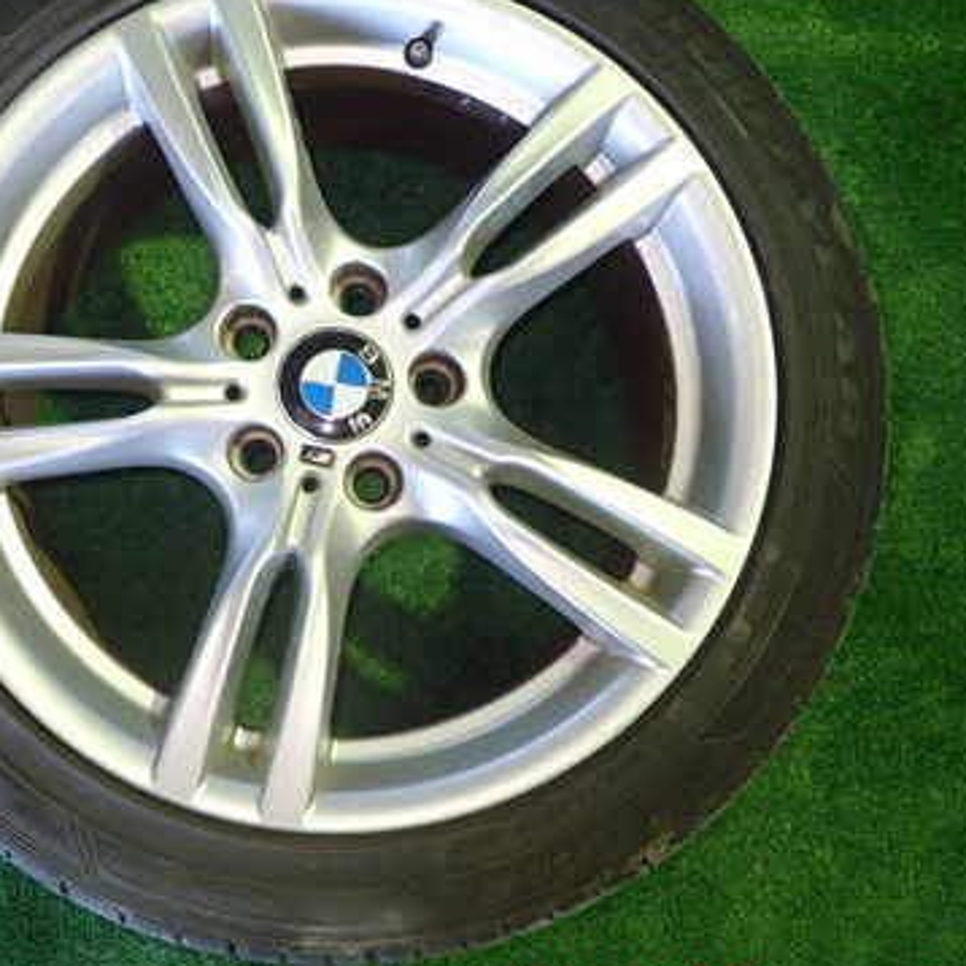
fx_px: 1168
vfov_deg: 44.8
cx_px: 326
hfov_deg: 44.3
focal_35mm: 37
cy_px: 424
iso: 500
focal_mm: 4.5
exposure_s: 1/30
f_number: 2
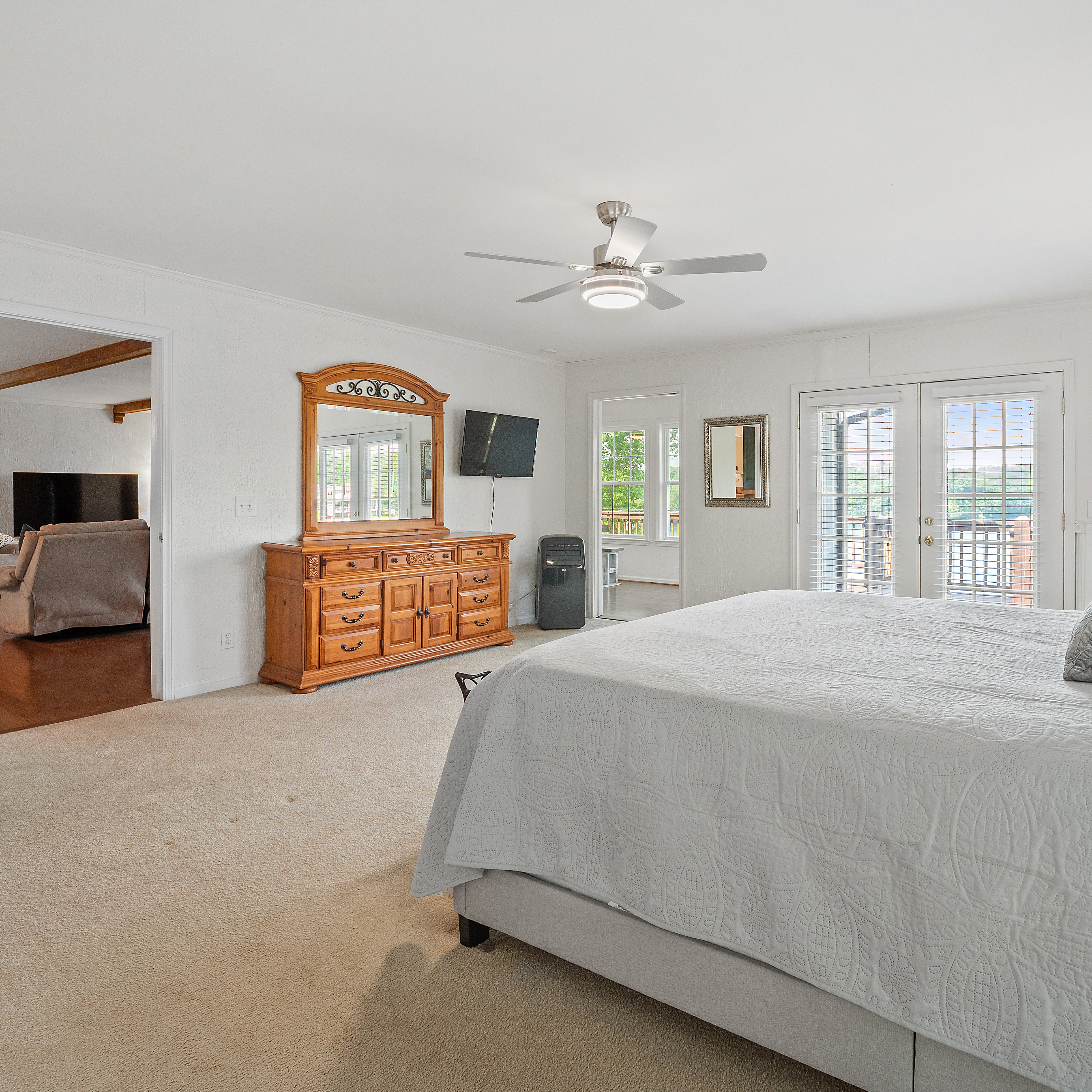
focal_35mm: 19
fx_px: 678
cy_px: 545
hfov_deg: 77.2
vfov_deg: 77.7
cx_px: 627
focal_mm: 8
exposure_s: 1/8
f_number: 5.6
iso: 400
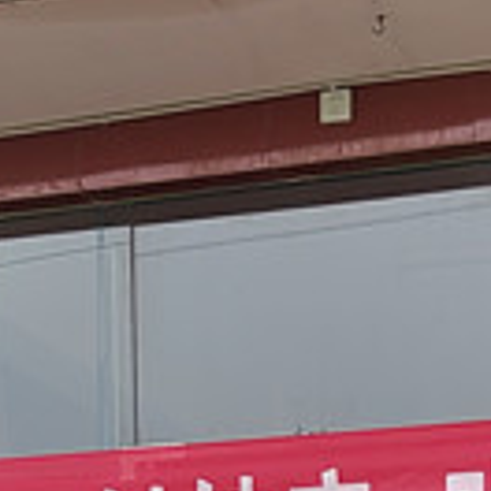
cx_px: 104
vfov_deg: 13.0
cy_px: 844
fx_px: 1974
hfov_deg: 14.1
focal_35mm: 123
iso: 100
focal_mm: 5.52
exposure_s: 1/109
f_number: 1.9
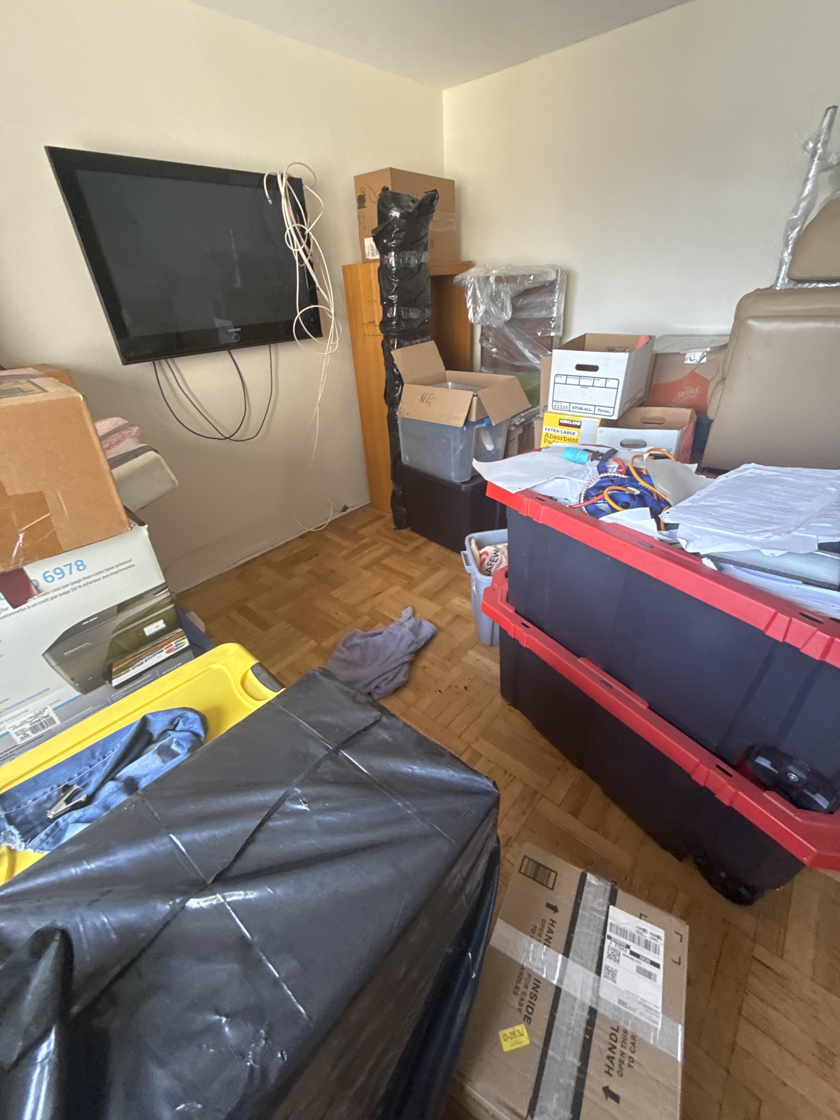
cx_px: 420
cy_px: 560
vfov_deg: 102.1
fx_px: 453
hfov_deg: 85.7
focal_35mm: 14
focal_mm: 2.22
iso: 320
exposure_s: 1/72
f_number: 2.2
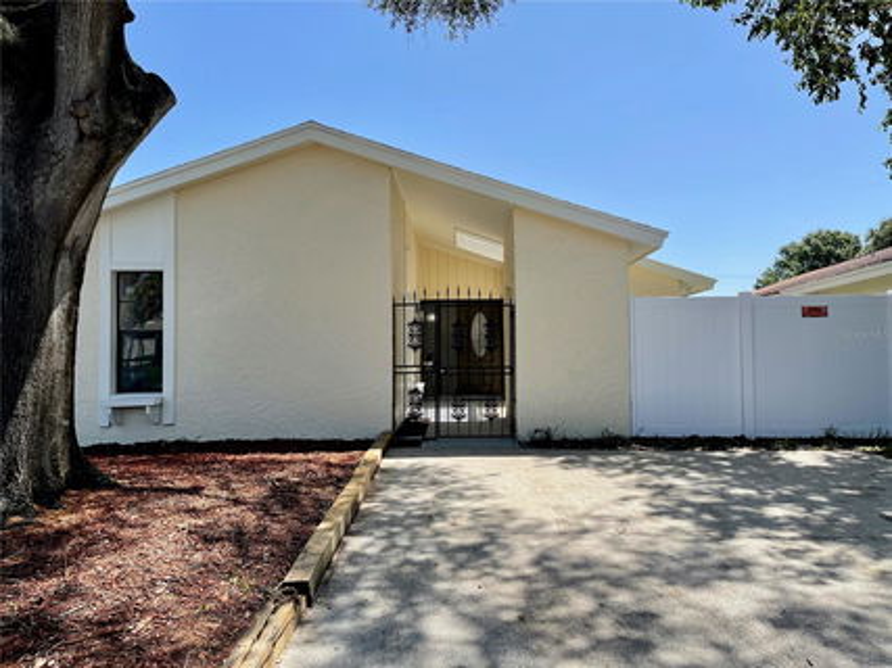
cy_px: 334
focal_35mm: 26
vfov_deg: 53.0
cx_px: 446
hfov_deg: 67.3
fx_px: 670
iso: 32
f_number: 1.6
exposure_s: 1/2660
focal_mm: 5.1
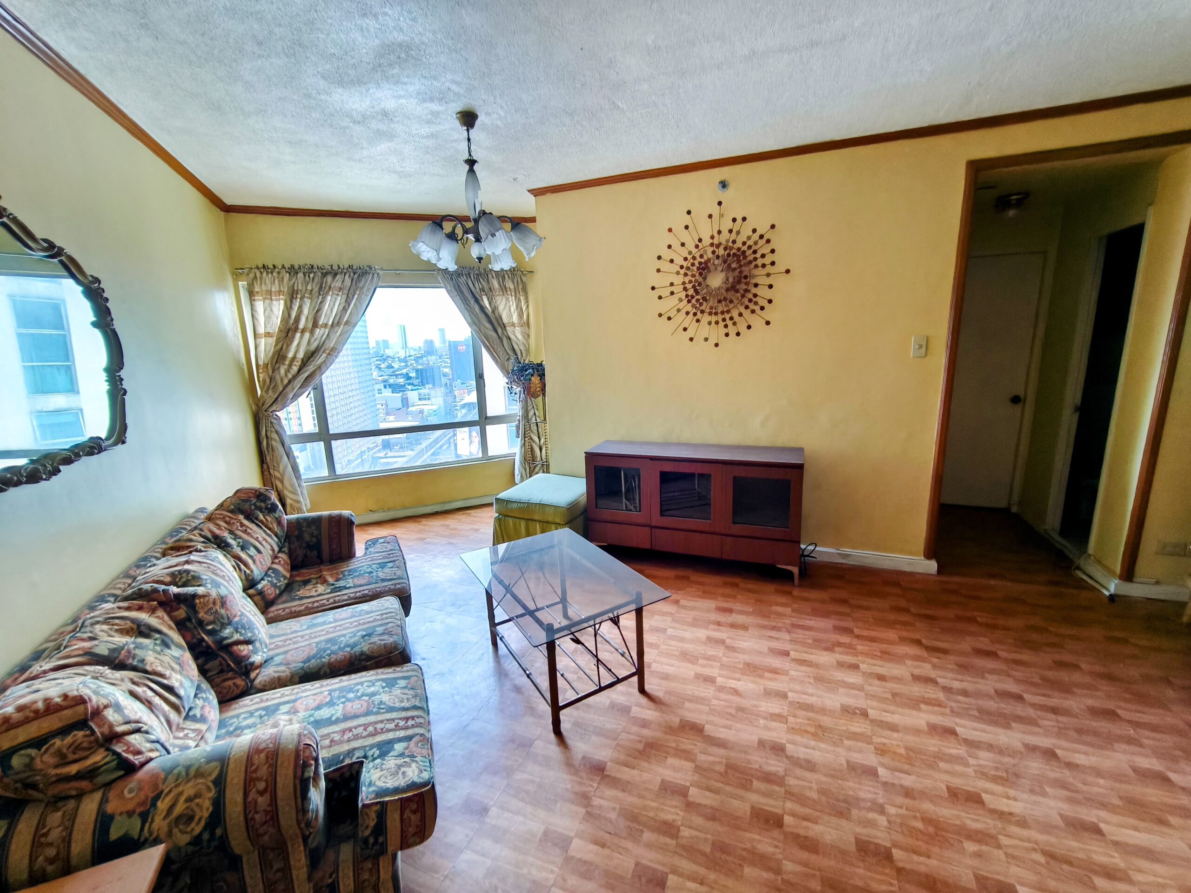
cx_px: 596
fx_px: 516
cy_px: 446
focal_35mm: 15
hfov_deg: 98.2
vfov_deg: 81.7
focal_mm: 1.91
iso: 500
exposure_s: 1/30
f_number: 2.2
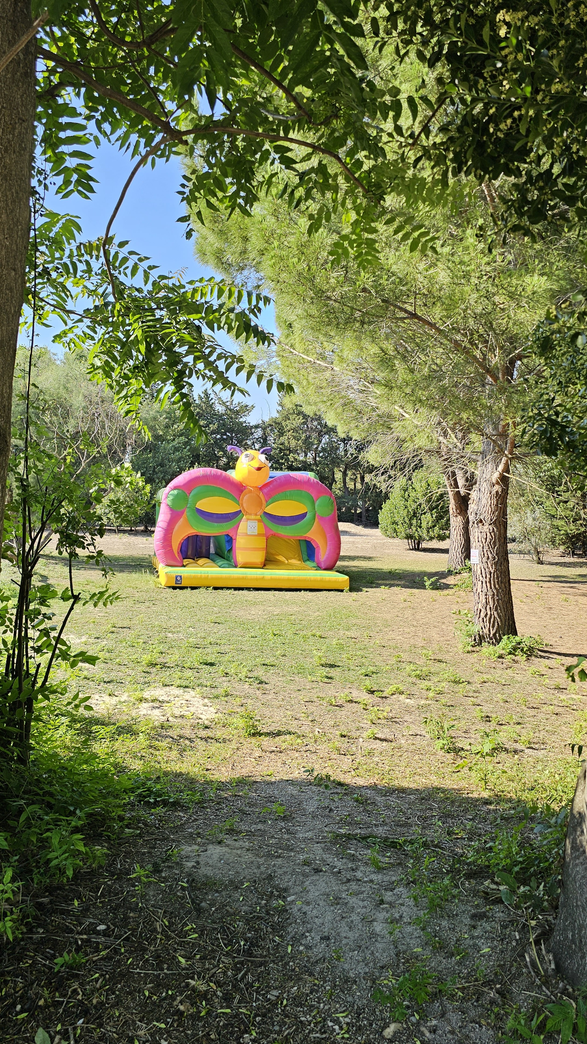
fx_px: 720
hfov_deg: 44.4
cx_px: 280
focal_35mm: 26
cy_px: 510
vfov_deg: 71.9
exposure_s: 1/196
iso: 10
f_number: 1.7
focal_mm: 6.3
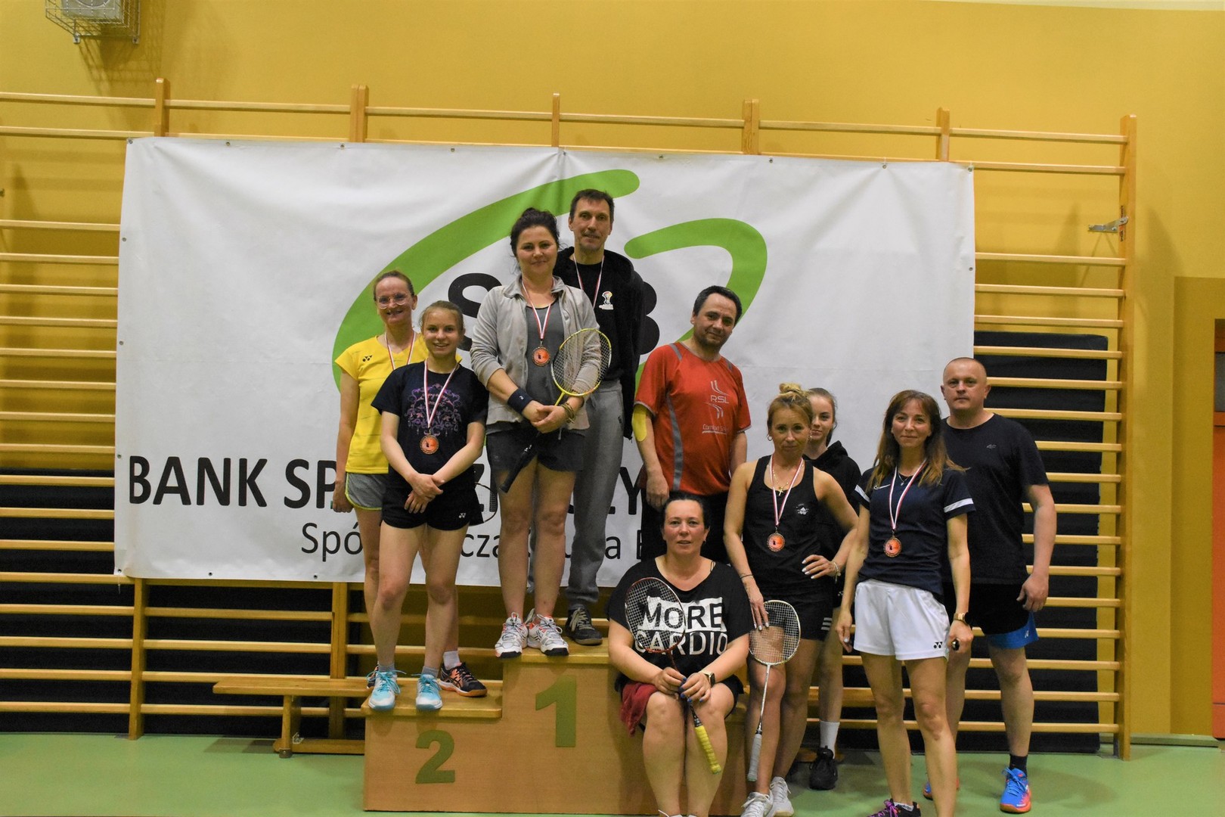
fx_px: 1174
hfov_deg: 55.1
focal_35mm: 34
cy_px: 408
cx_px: 612
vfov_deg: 38.4
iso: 6400
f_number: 7.1
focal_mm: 23
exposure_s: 1/200
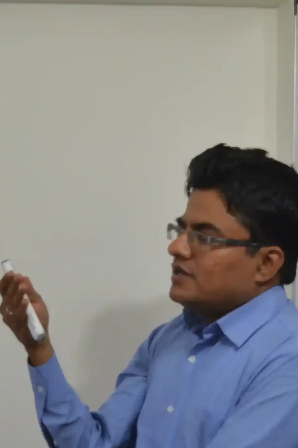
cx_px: 107
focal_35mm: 101
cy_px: 305
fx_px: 1254
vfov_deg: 20.1
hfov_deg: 13.5
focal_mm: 28
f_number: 4.2
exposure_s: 1/60
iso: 720
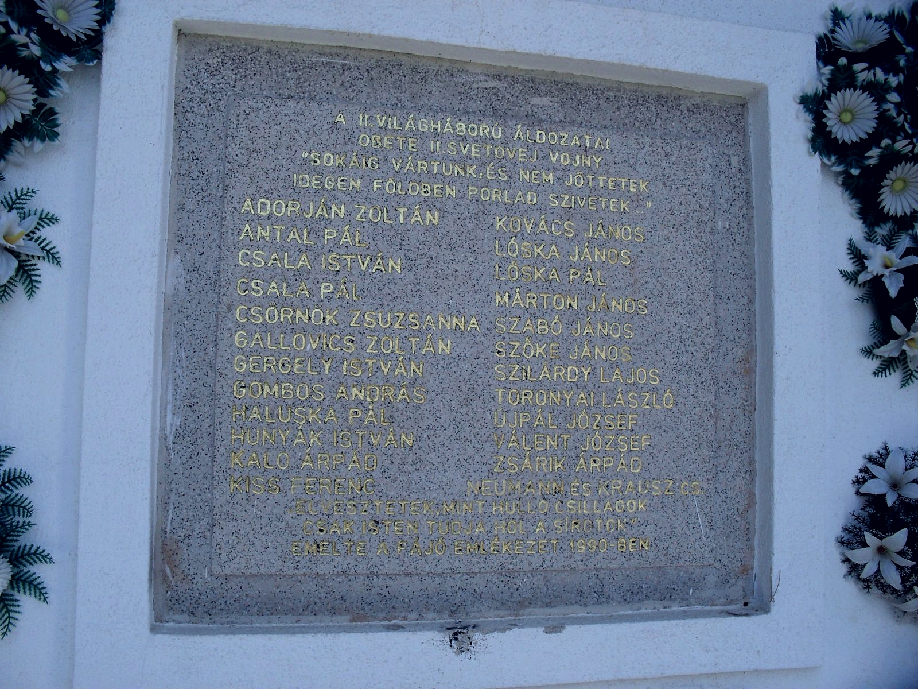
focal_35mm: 35
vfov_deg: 40.7
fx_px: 928
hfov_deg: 52.6
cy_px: 344
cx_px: 459
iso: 100
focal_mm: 6.3
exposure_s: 1/125
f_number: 8.4
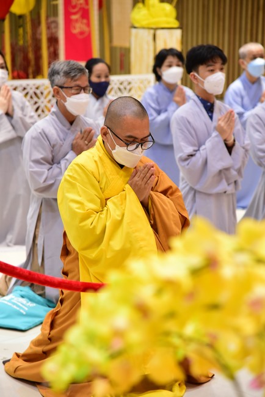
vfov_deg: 17.1
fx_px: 1323
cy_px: 198
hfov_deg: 11.4
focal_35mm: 120
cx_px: 132
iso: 3200
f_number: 4.5
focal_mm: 120
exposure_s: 1/125
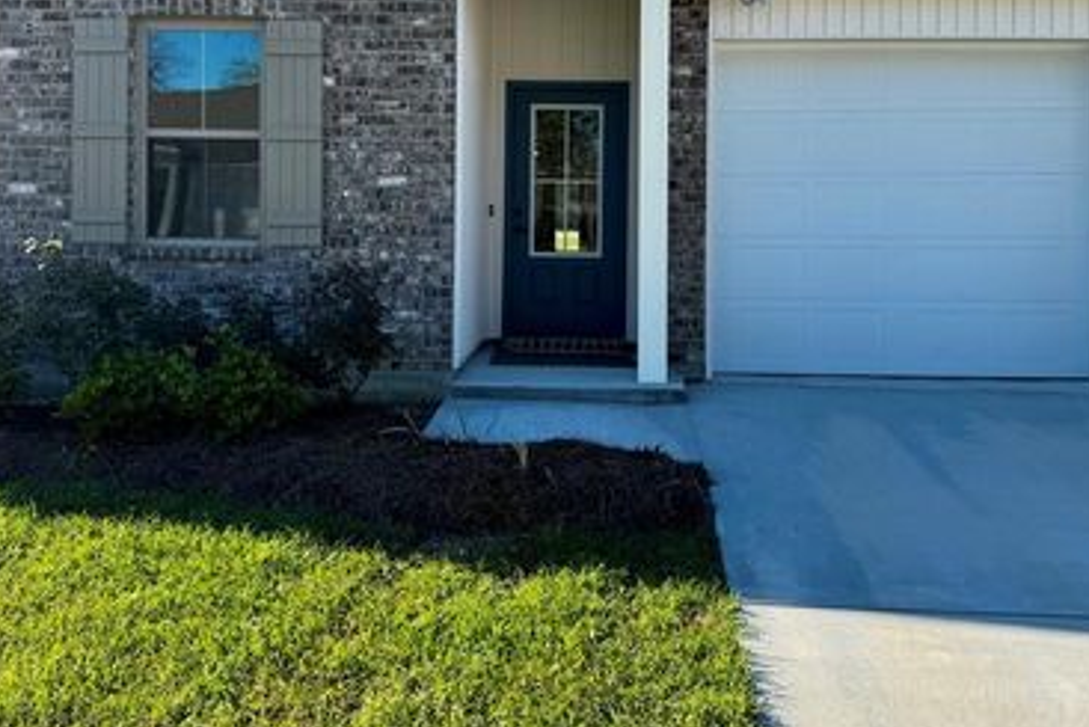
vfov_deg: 38.3
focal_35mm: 34
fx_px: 1029
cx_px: 567
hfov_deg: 55.8
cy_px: 215
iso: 80
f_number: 1.78
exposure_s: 1/1869
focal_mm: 6.76
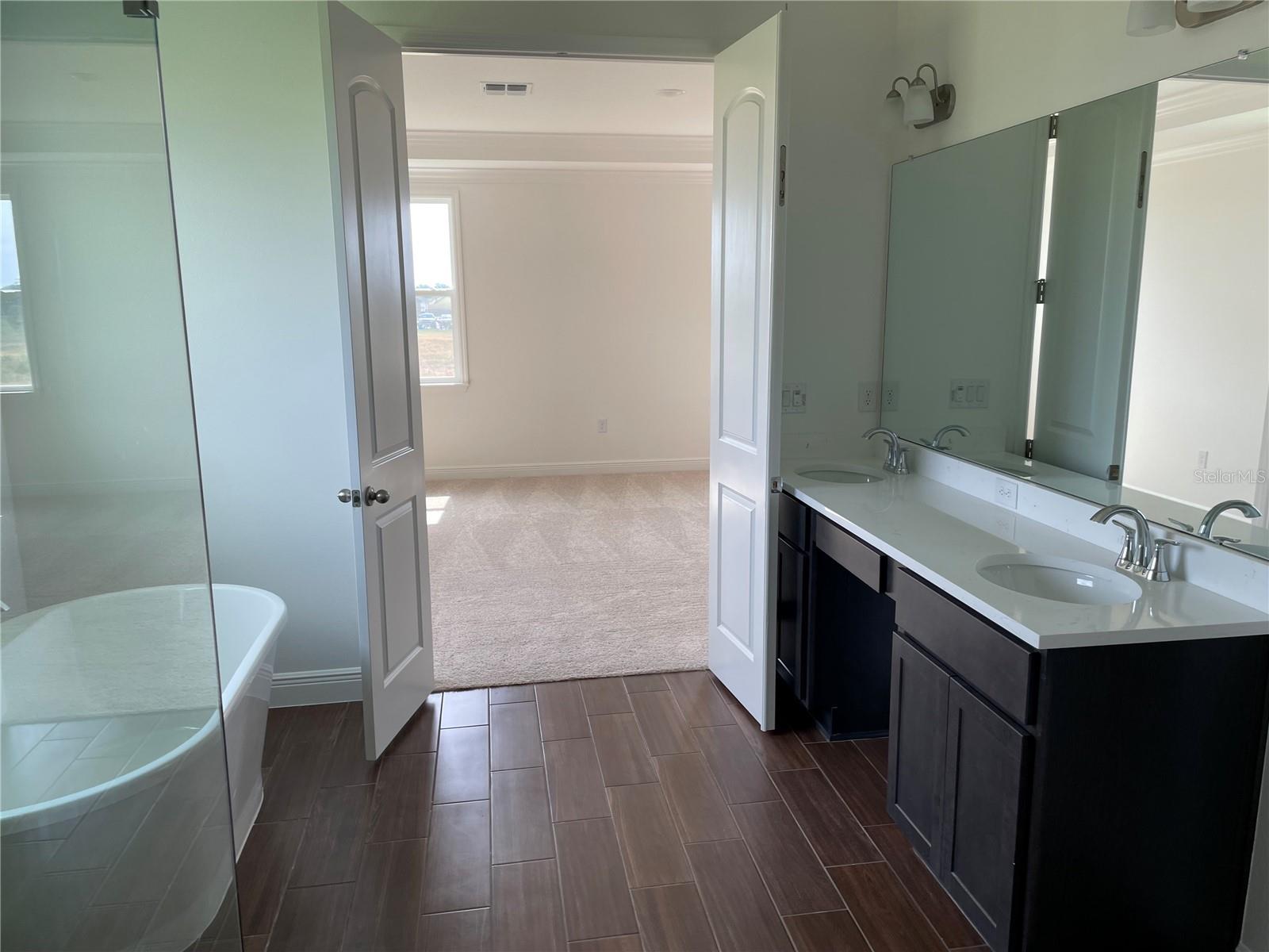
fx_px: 953
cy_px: 476
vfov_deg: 53.1
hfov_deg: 67.3
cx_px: 634
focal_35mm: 26
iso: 32
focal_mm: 4.2
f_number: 1.6
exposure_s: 1/128
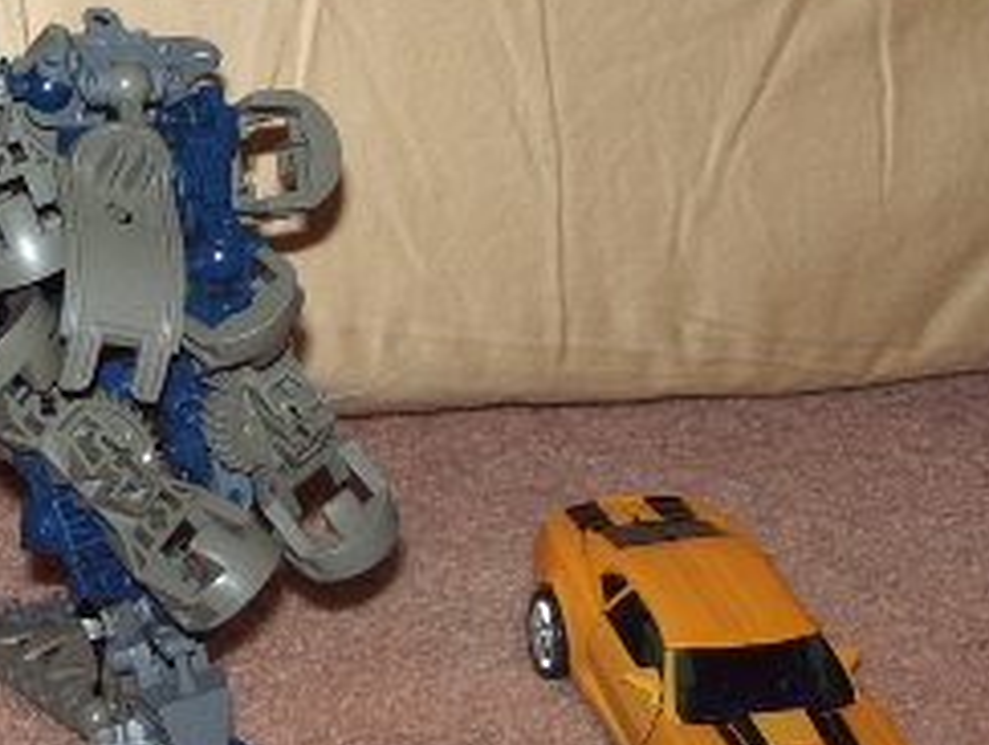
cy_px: 269
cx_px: 12
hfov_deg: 20.6
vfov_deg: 16.1
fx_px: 2632
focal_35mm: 92
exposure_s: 1/40
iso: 100
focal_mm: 5.8
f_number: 2.6
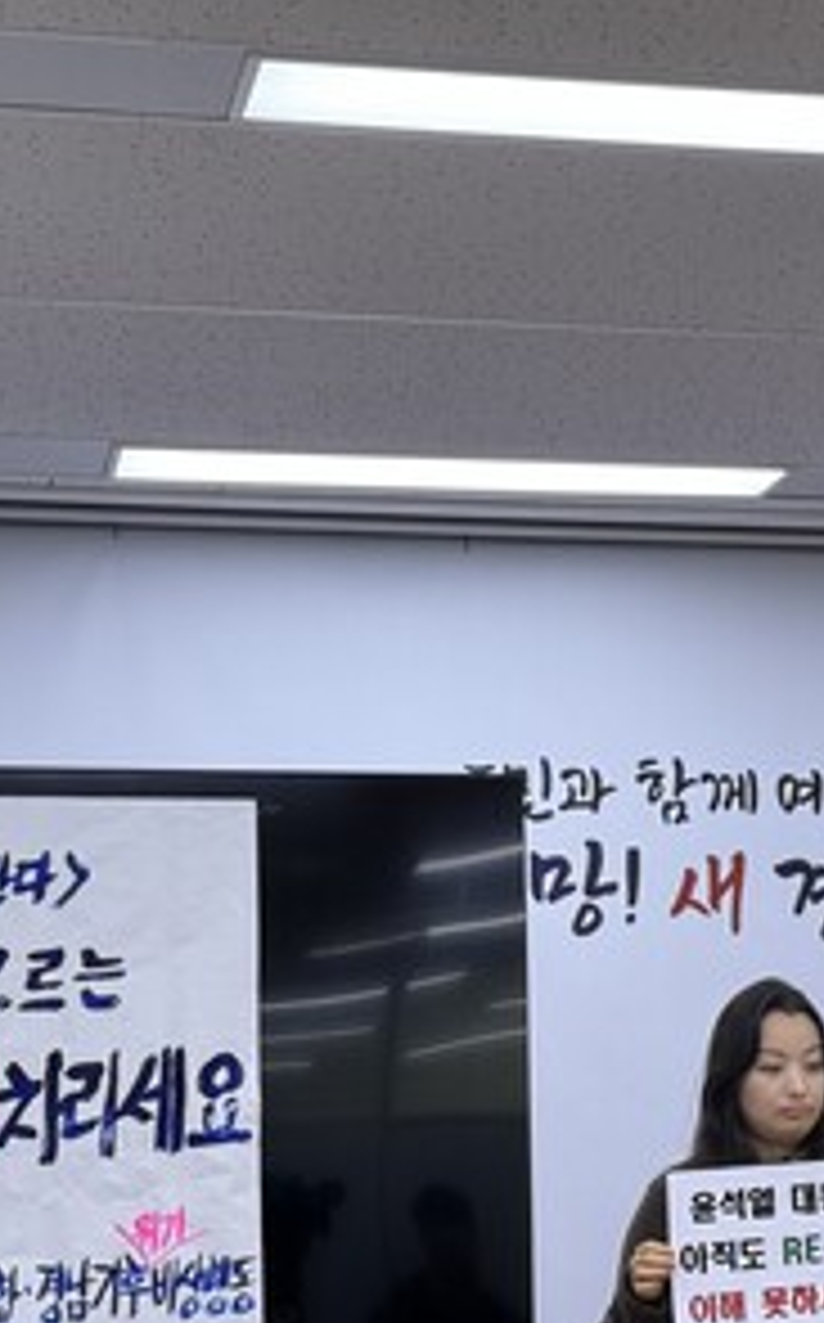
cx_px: 833
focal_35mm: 104
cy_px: 963
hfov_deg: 12.4
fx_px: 3748
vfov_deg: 19.9
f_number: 1.78
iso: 80
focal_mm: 6.86
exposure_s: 1/121
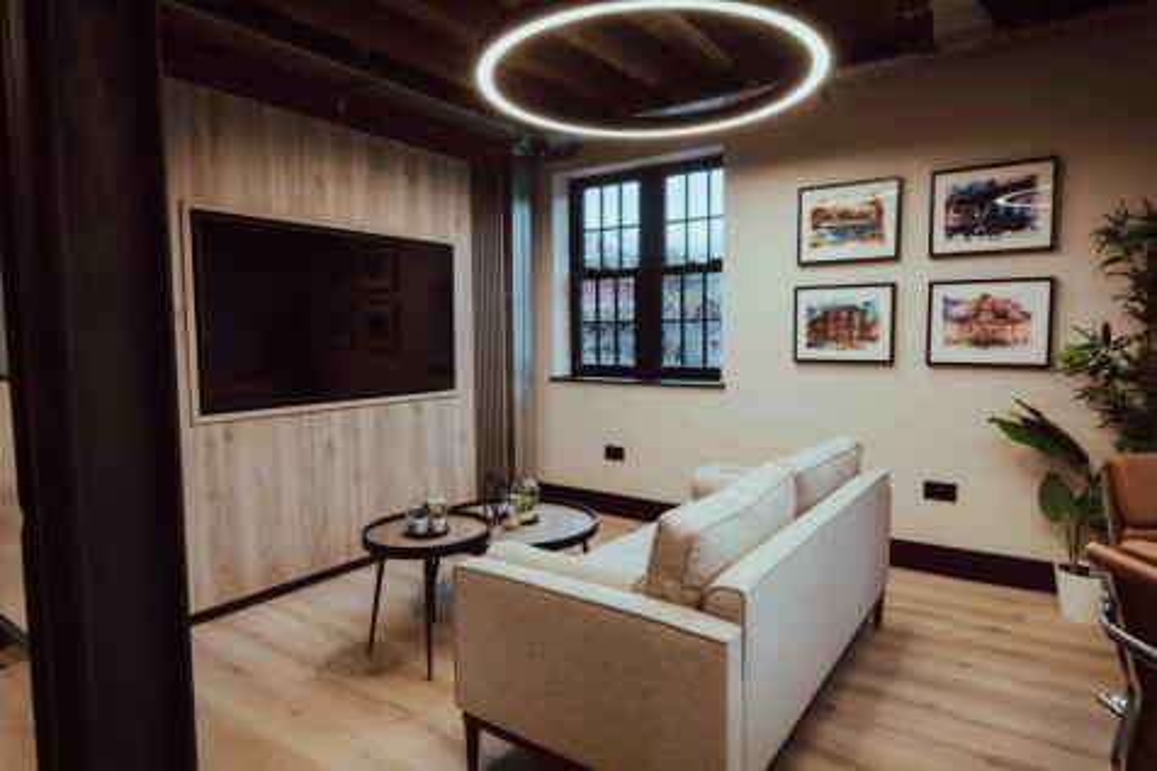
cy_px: 386
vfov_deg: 61.9
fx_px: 643
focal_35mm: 20
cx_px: 578
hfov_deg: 84.0
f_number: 16
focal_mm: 20
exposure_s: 1/20
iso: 640
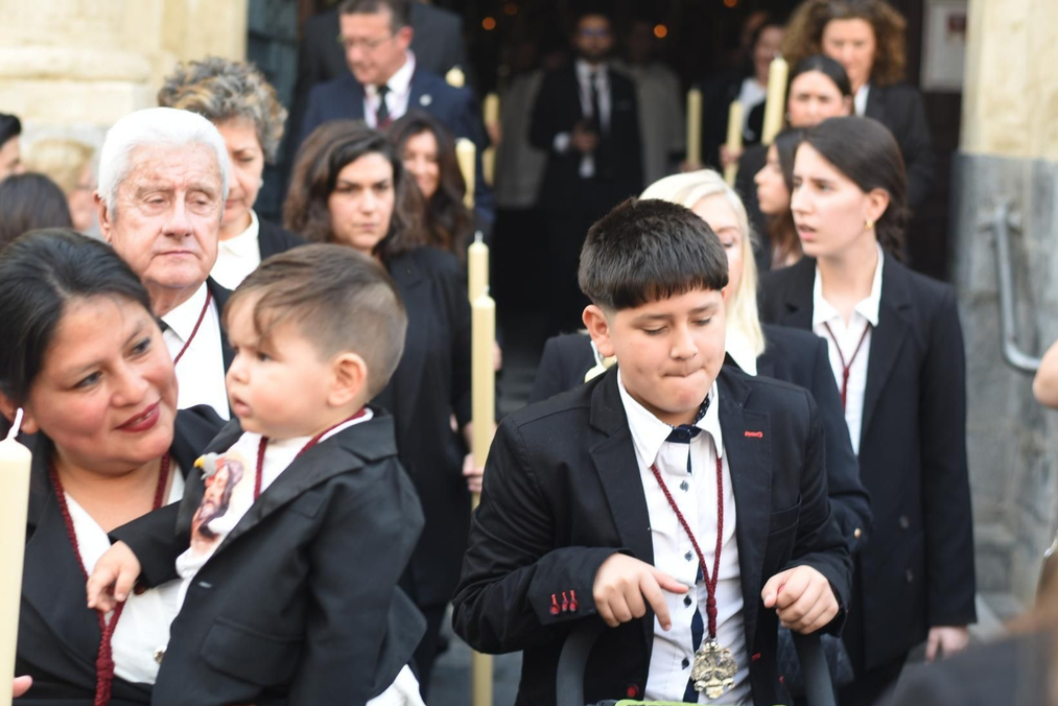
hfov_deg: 25.5
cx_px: 353
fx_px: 2322
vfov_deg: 17.3
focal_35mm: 79
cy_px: 373
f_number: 2.8
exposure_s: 1/100
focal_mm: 50
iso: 100
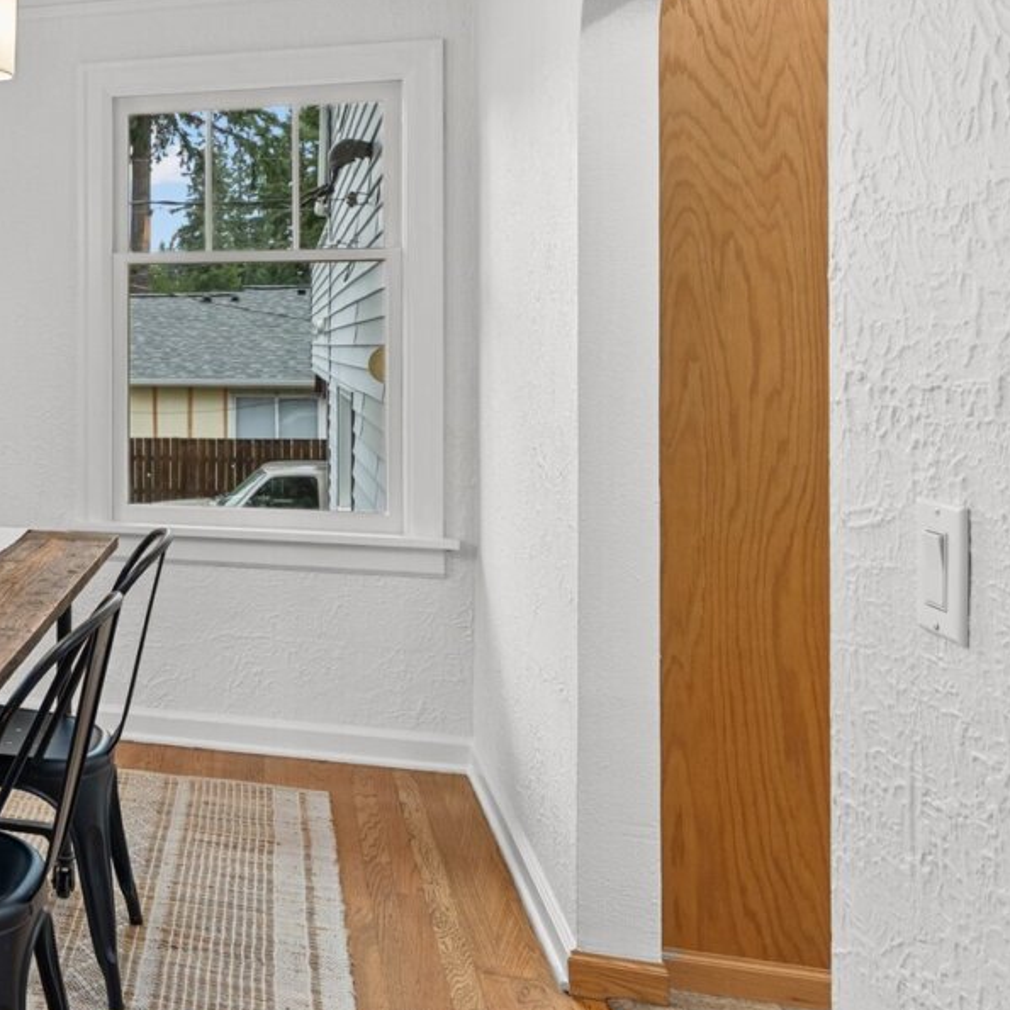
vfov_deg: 45.5
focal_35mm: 36
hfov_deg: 37.6
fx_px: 1188
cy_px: 361
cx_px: -131
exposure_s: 1/8
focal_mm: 18
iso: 640
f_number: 9
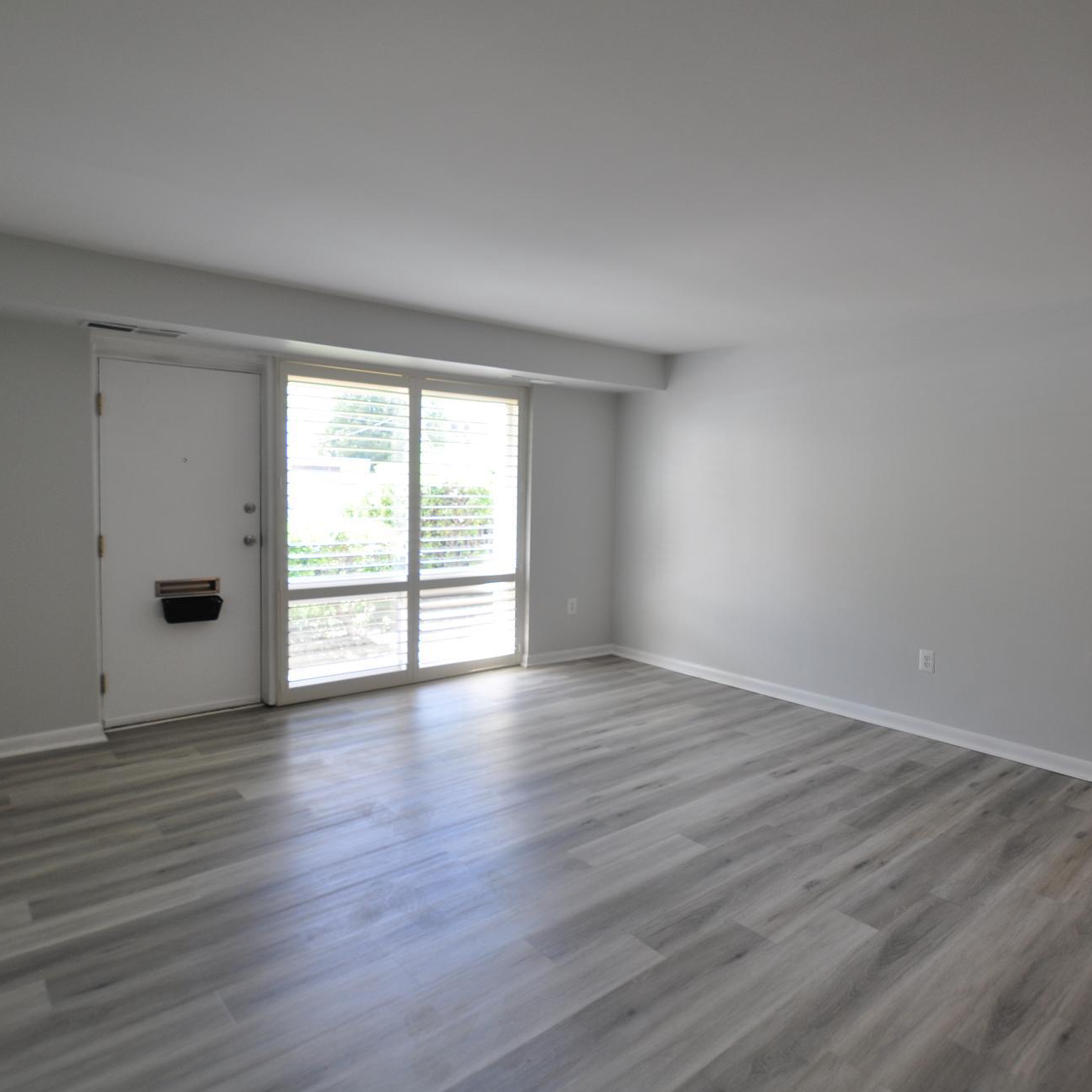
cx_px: 646
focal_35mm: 20
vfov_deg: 74.8
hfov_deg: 74.1
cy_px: 530
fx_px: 714
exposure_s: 1/50
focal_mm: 10
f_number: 3.5
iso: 200
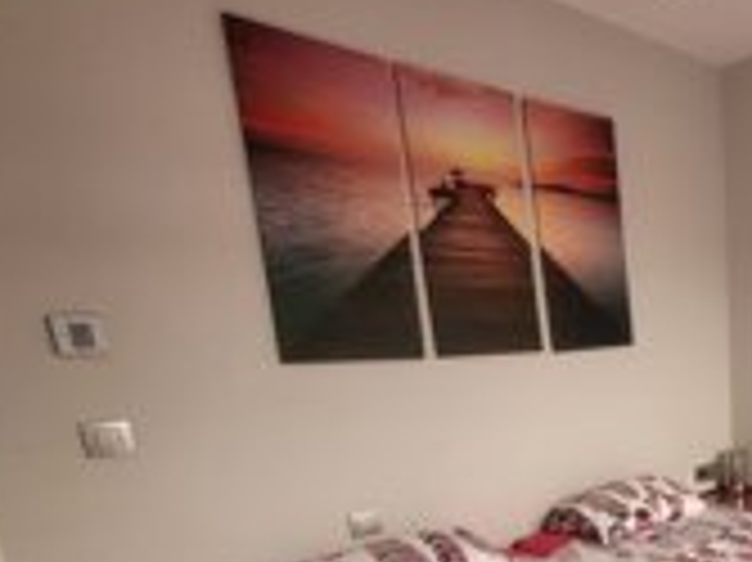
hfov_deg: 51.6
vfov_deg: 46.3
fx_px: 608
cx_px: 743
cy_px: 472
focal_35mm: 28
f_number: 2.2
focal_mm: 1.74
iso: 50
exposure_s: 1/100
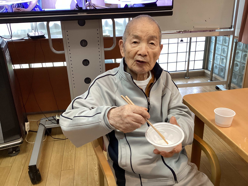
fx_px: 222
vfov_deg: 45.4
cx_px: 124
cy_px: 93
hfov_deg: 58.4
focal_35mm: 31
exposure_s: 1/60
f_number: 2.4
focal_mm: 3.3
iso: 125
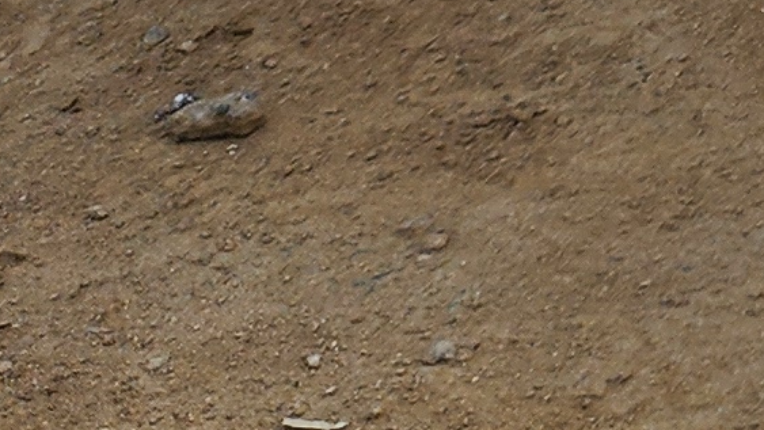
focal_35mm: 178
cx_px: 2137
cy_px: -1399
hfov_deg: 9.8
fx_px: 3607
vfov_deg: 5.7
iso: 12
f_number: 1.8
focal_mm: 6.4
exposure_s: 1/1105
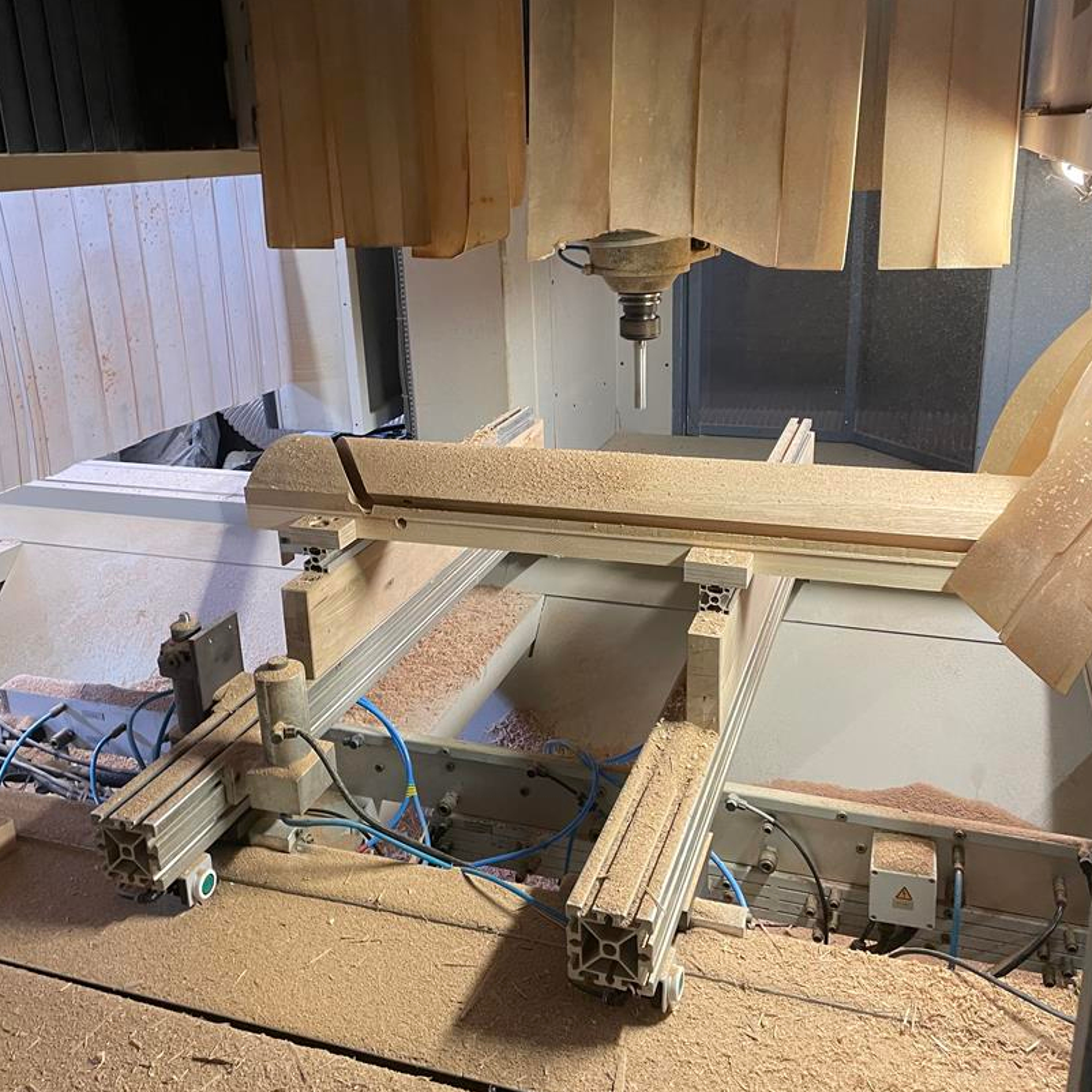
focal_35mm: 31
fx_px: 1106
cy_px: 487
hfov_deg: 52.5
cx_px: 547
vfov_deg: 52.4
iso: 200
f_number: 1.6
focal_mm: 4.2
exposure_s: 1/50
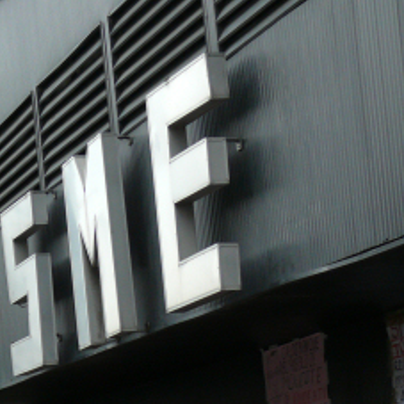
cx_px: -269
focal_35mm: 109
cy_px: 497
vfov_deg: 15.4
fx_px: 1439
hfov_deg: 14.5
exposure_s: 1/500
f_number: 3.2
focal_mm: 7.4
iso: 100
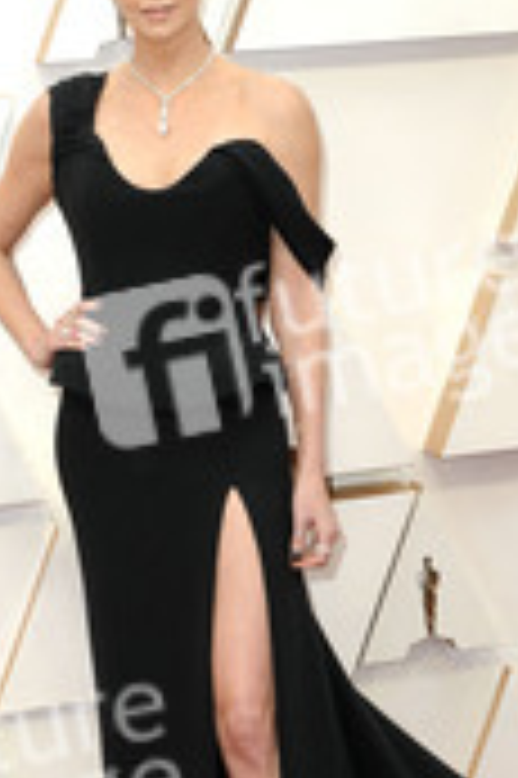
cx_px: 444
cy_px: 567
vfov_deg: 19.9
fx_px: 2206
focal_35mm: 102
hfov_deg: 13.3
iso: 1250
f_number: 7.1
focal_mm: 44
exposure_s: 1/250
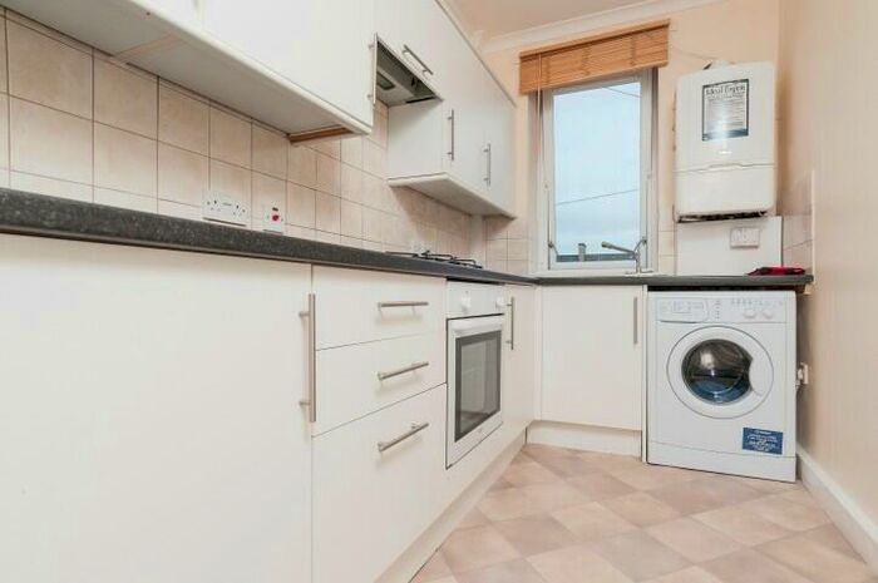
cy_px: 292
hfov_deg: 90.1
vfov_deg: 67.3
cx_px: 439
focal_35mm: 18
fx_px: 438
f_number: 11
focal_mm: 12
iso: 200
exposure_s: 1/25
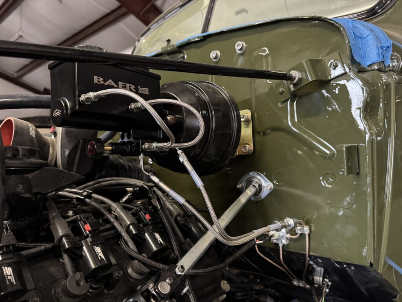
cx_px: 201
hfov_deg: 71.6
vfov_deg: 56.8
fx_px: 279
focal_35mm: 24
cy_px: 151
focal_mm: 6.76
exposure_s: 1/30
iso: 800
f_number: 1.78
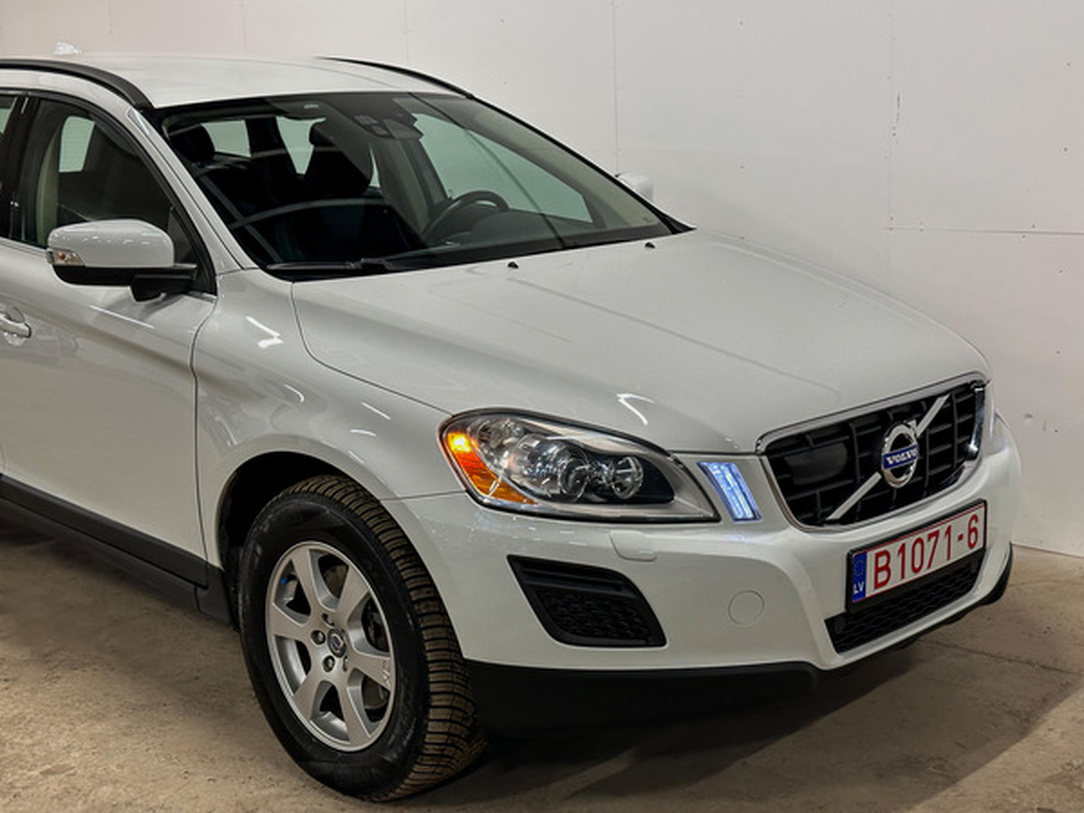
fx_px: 1503
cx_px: 542
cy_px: 406
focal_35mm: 48
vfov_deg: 30.3
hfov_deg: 39.7
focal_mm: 6.86
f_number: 1.78
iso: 100
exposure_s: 1/50
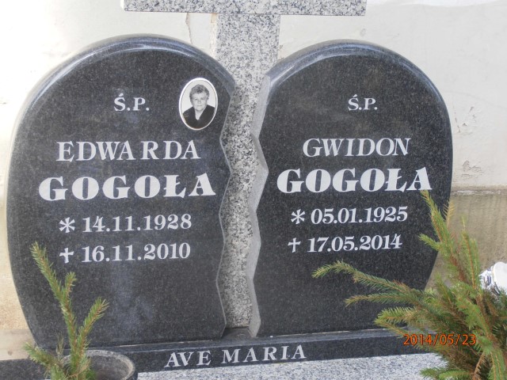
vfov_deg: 16.8
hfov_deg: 22.3
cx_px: 254
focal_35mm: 88
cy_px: 190
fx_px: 1289
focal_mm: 15.51
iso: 100
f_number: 5.1
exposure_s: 1/60
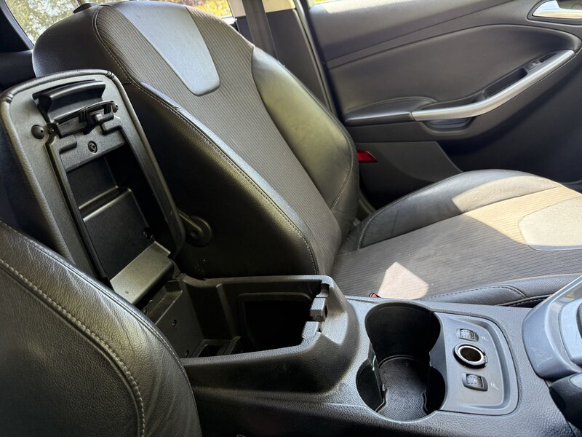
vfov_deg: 56.8
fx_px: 404
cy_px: 218
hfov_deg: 71.6
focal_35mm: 24
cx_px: 291
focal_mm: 6.76
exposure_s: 1/77
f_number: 1.78
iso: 200
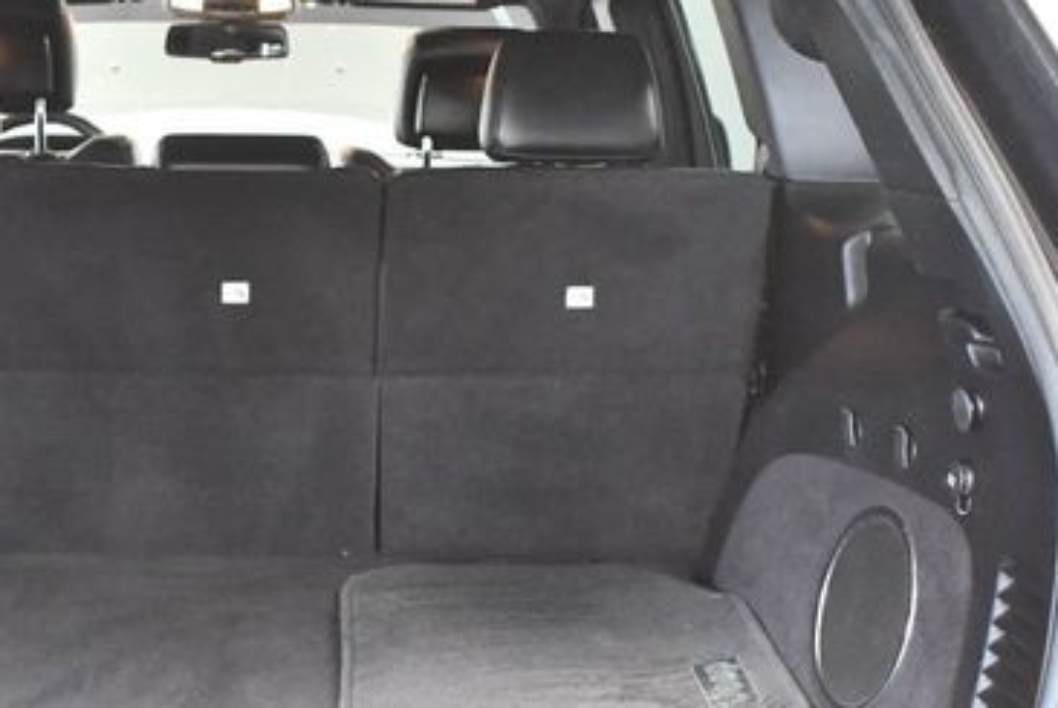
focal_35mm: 63
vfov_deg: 21.6
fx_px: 1854
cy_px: 455
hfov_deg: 31.1
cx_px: 231
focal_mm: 18
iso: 5600
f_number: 3.5
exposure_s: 1/60
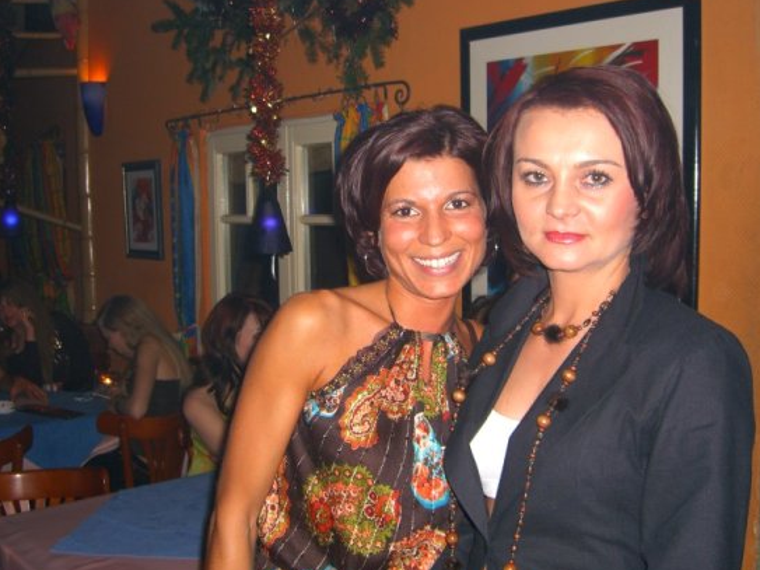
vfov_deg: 34.3
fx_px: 922
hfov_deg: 44.8
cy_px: 277
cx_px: 374
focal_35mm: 42
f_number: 2.8
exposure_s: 1/60
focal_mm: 7.9
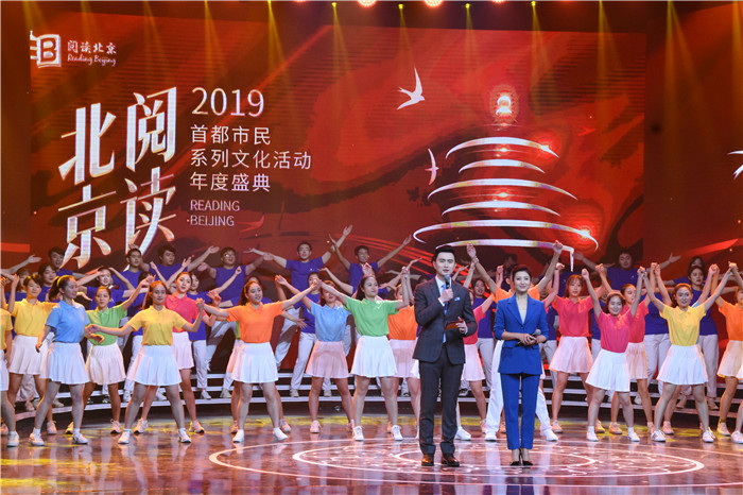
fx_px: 1733
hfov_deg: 24.2
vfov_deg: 16.2
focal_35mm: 84
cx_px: 372
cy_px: 248
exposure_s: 1/250
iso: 4000
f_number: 9
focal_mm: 56
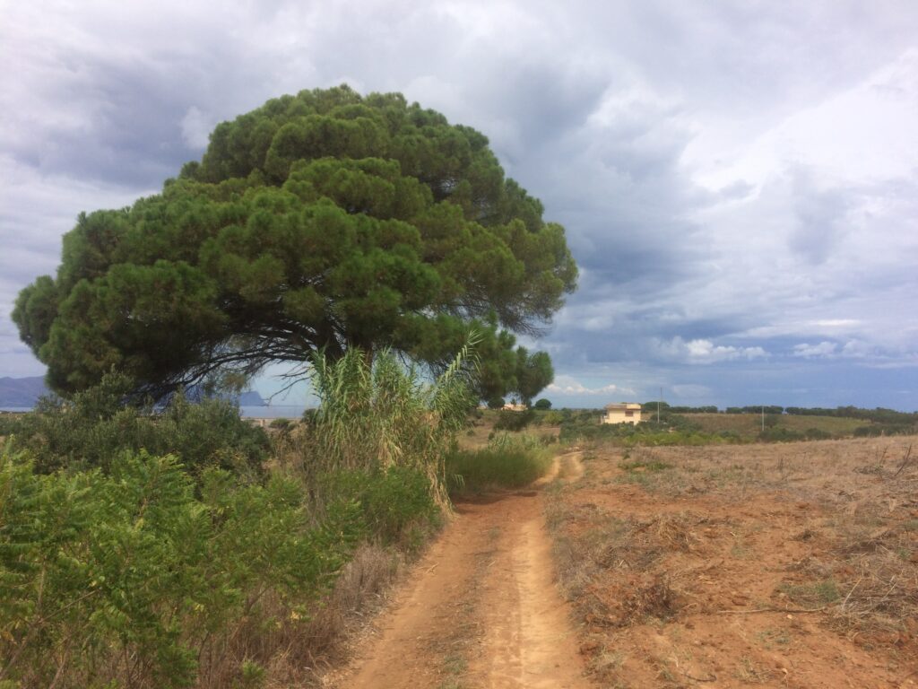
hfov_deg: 61.7
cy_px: 344
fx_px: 769
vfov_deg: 48.2
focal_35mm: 29
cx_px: 459
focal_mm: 4.15
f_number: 2.2
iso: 32
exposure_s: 1/3425
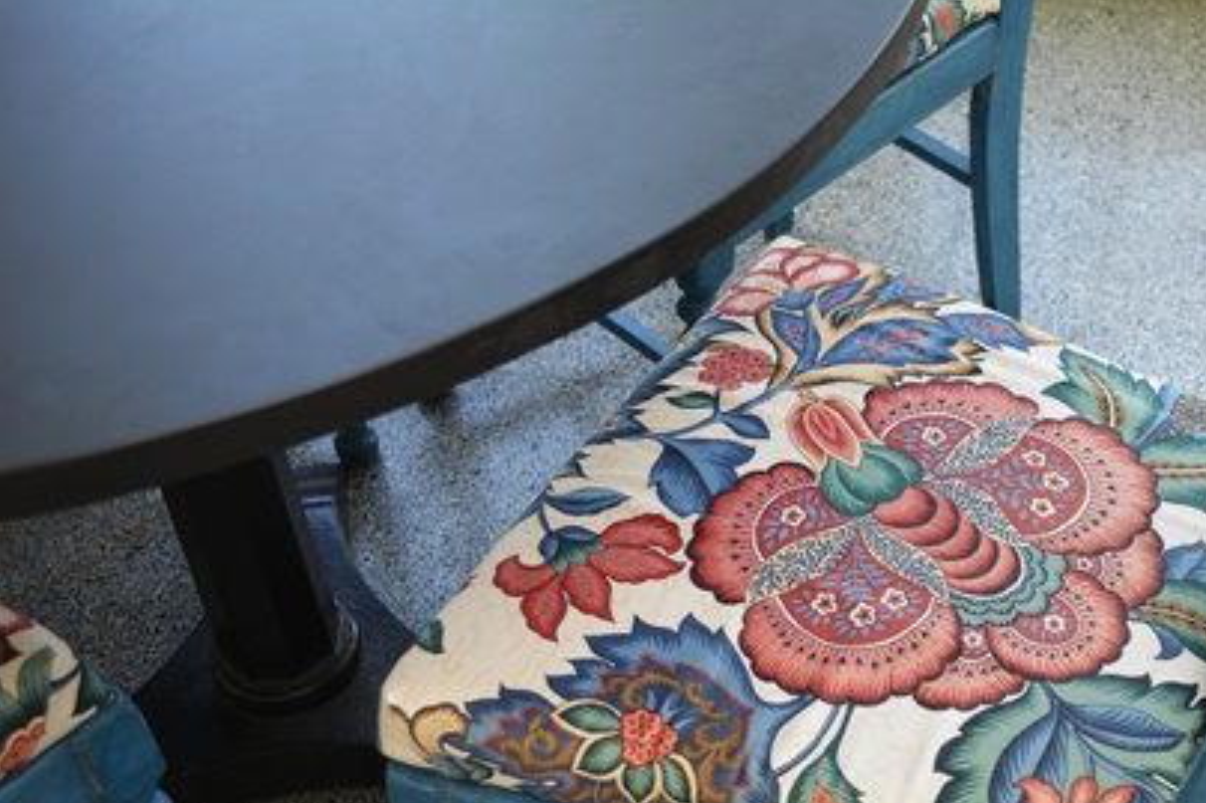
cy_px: 588
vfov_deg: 27.2
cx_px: 893
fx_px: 1641
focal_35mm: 49
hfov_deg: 39.4
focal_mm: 22
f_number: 4.5
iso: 400
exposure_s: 1/80
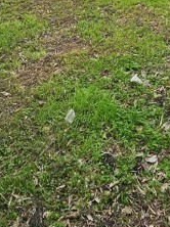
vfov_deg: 36.1
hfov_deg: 31.9
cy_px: -19
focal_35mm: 45
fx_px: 295
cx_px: 109
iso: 50
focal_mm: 2.2
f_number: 2.2
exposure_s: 1/1033
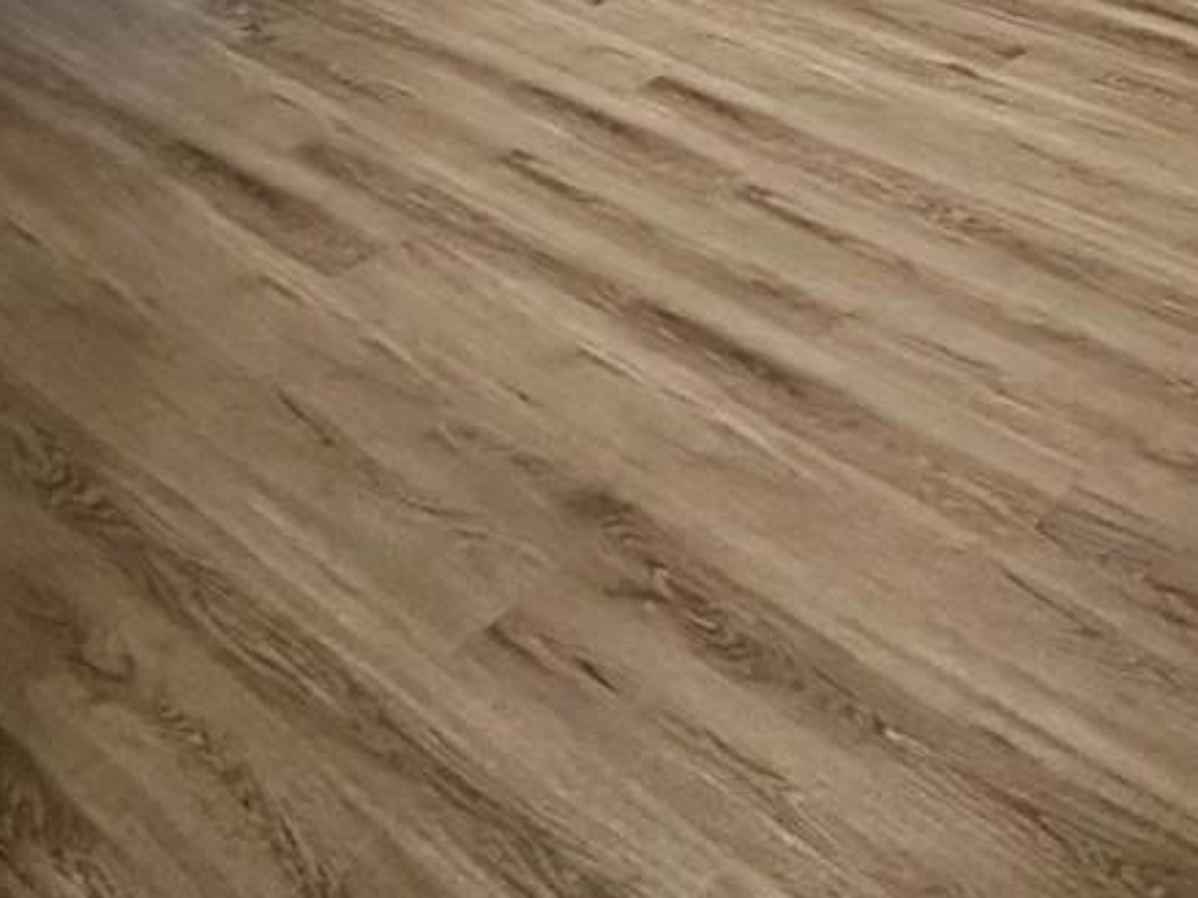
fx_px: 1765
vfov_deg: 21.1
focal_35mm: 51
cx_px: 794
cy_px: -644
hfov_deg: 37.1
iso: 400
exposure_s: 1/60
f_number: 2.2
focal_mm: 2.22
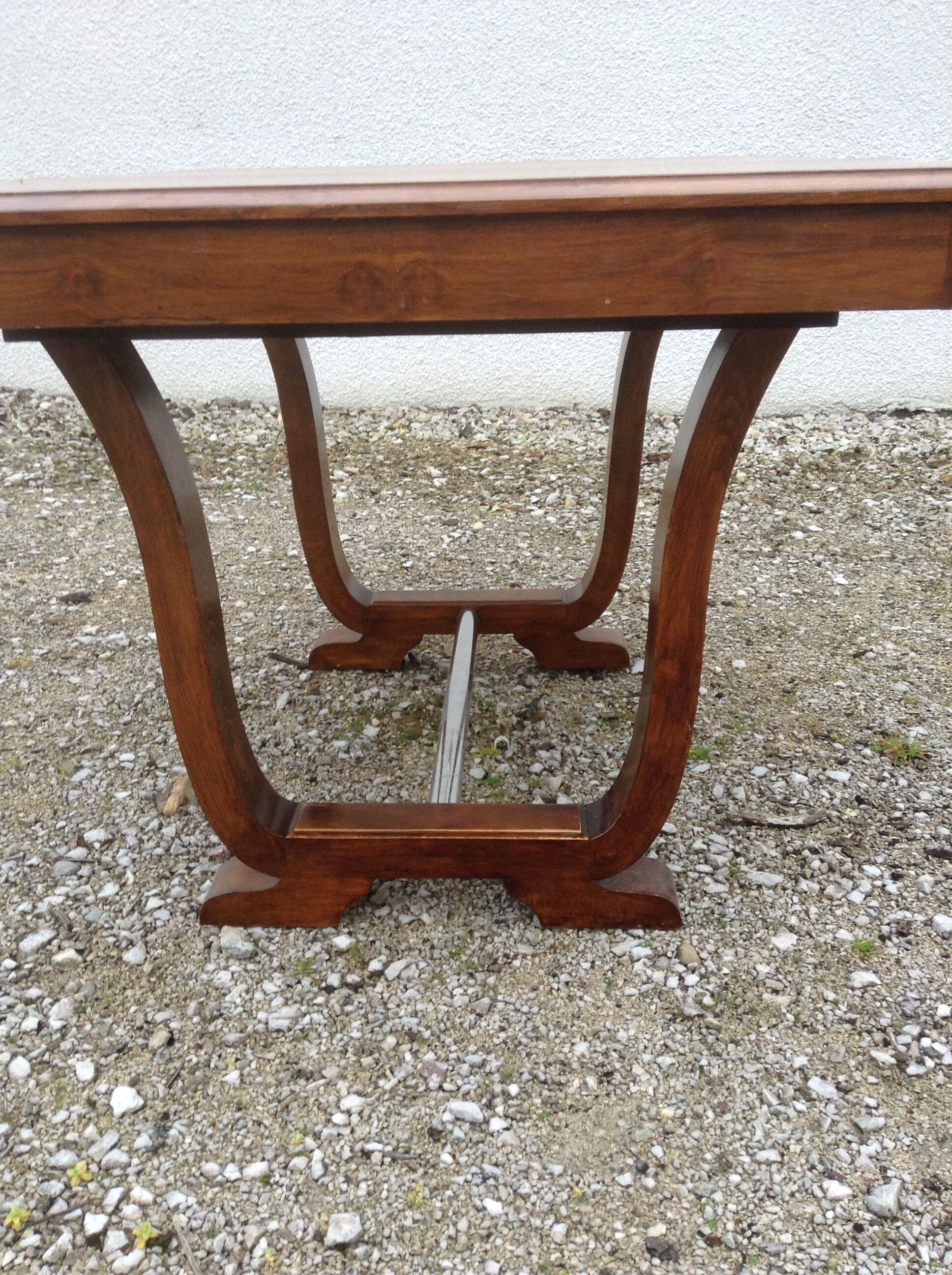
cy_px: 638
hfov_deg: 42.8
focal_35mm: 33
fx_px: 1213
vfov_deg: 55.4
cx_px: 476
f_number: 2.4
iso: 40
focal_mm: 3.3
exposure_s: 1/60
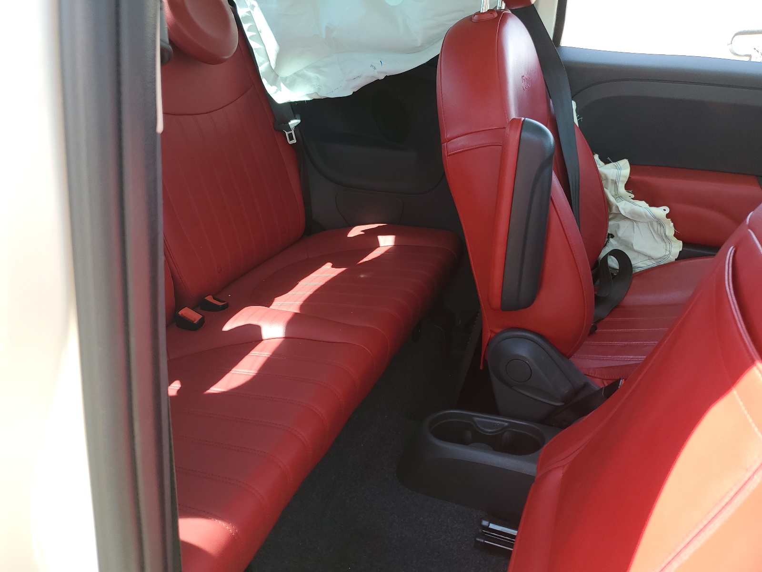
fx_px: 572
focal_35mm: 26
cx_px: 381
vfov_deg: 53.1
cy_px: 286
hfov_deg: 67.3
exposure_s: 1/222
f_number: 1.5
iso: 50
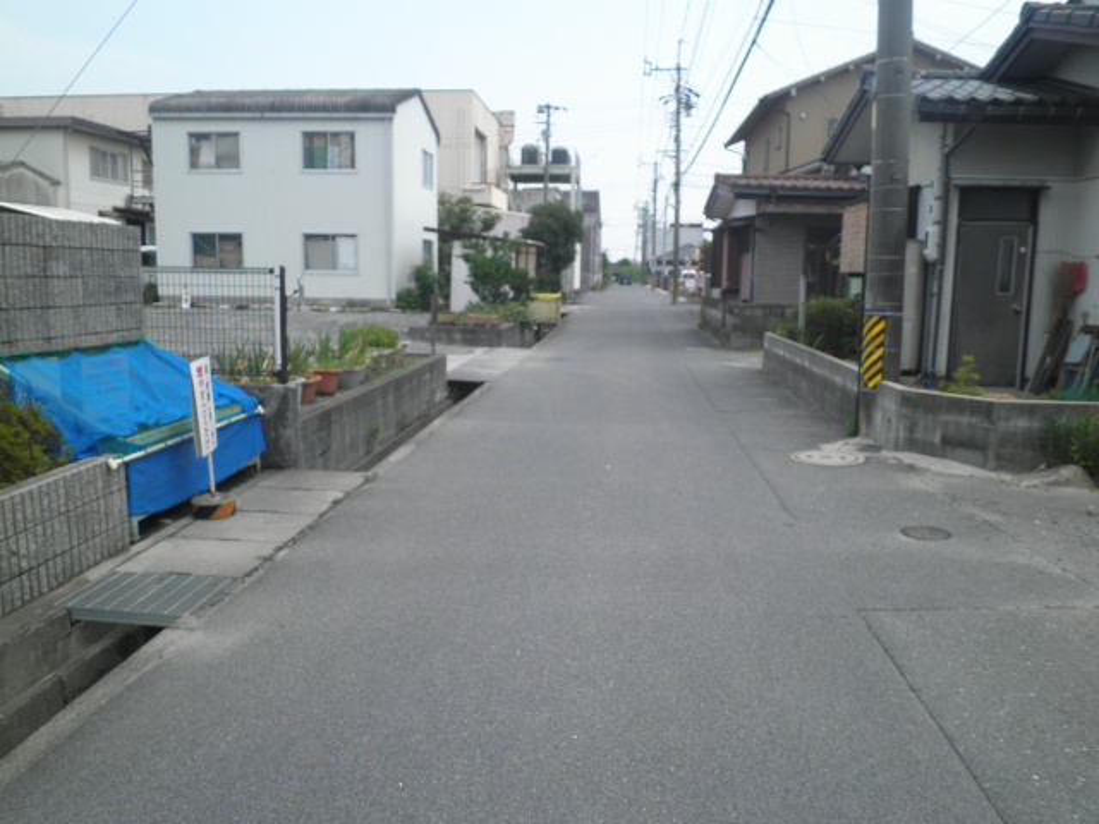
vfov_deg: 53.1
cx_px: 550
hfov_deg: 67.3
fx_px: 825
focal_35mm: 26
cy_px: 412
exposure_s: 1/80
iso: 64
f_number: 7.9
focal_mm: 4.7
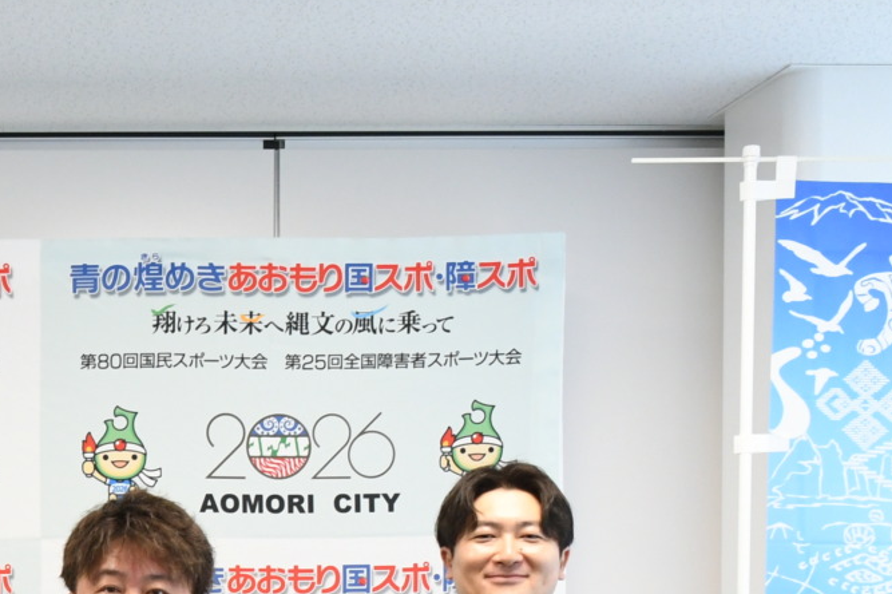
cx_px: -234
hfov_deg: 20.8
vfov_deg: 14.5
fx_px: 2229
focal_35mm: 90
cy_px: 801
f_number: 5.6
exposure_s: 1/125
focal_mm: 20
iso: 1250
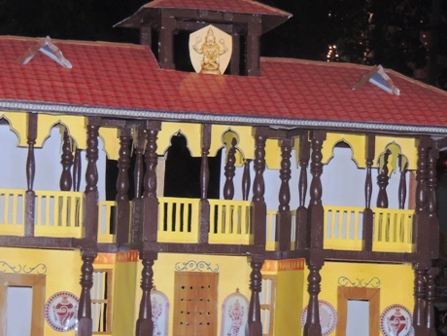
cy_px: 201
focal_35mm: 146
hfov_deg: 13.5
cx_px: 253
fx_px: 1885
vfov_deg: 10.2
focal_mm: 18.7
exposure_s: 1/60
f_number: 4.2
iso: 450
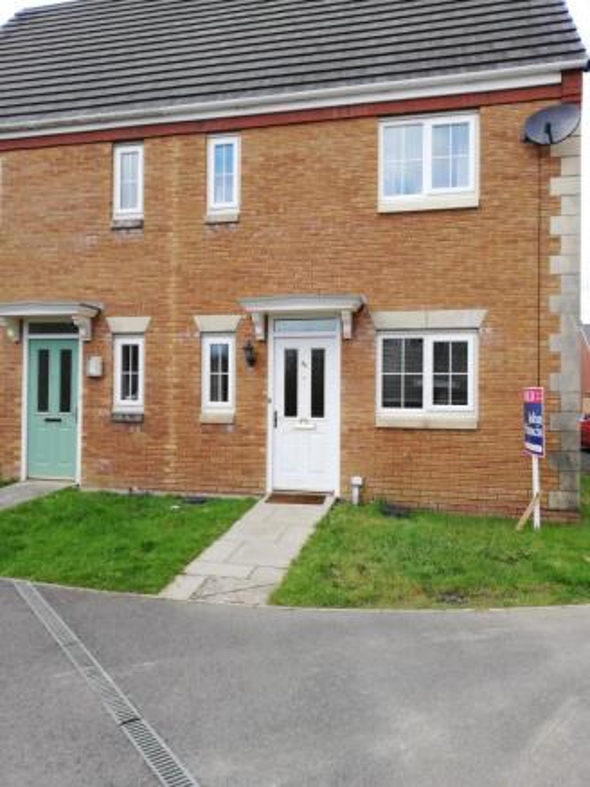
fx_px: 591
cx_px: 295
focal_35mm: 26
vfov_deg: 67.3
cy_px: 394
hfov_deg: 53.1
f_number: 2.2
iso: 50
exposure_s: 1/134
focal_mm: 3.81
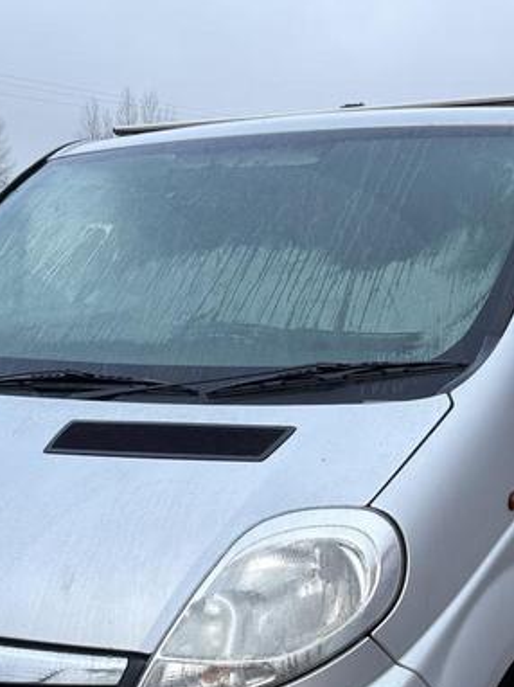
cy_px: 509
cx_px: 230
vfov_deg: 31.2
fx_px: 1209
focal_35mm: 61
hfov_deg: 24.0
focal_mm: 5.96
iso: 40
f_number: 1.6
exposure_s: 1/232
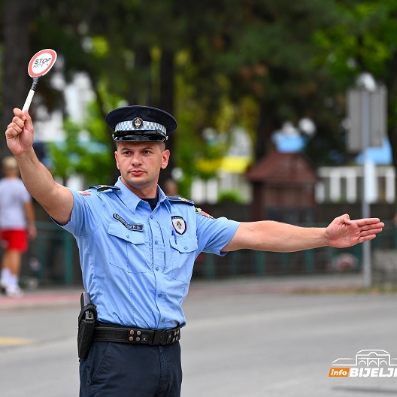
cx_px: 141
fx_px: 3088
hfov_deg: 7.4
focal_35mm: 238
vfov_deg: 7.4
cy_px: 199
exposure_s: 1/500
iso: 800
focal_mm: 185
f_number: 4.5
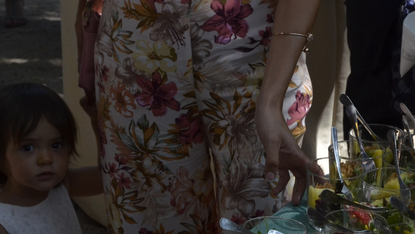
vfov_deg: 8.7
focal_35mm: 139
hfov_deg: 15.4
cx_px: 278
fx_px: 1529
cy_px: 218
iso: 800
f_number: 13
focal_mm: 42
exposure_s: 1/640
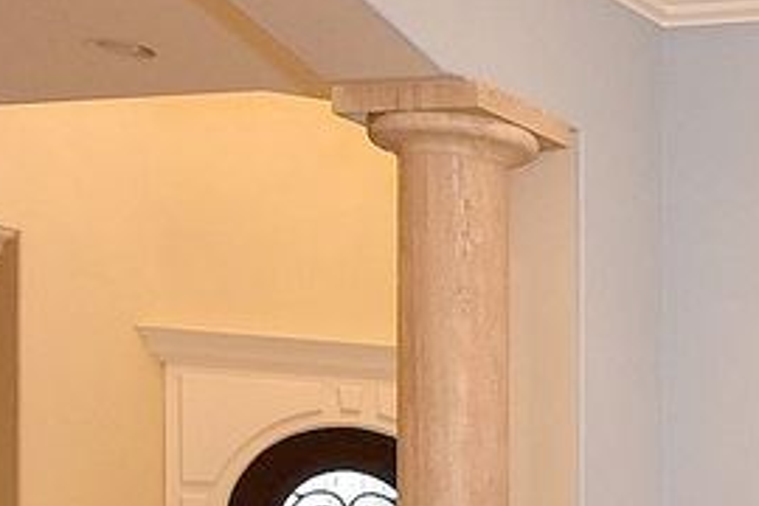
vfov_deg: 12.2
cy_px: 728
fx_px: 2277
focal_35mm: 108
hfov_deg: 15.7
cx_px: 1424
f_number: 8
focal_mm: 12
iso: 320
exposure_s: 1/13
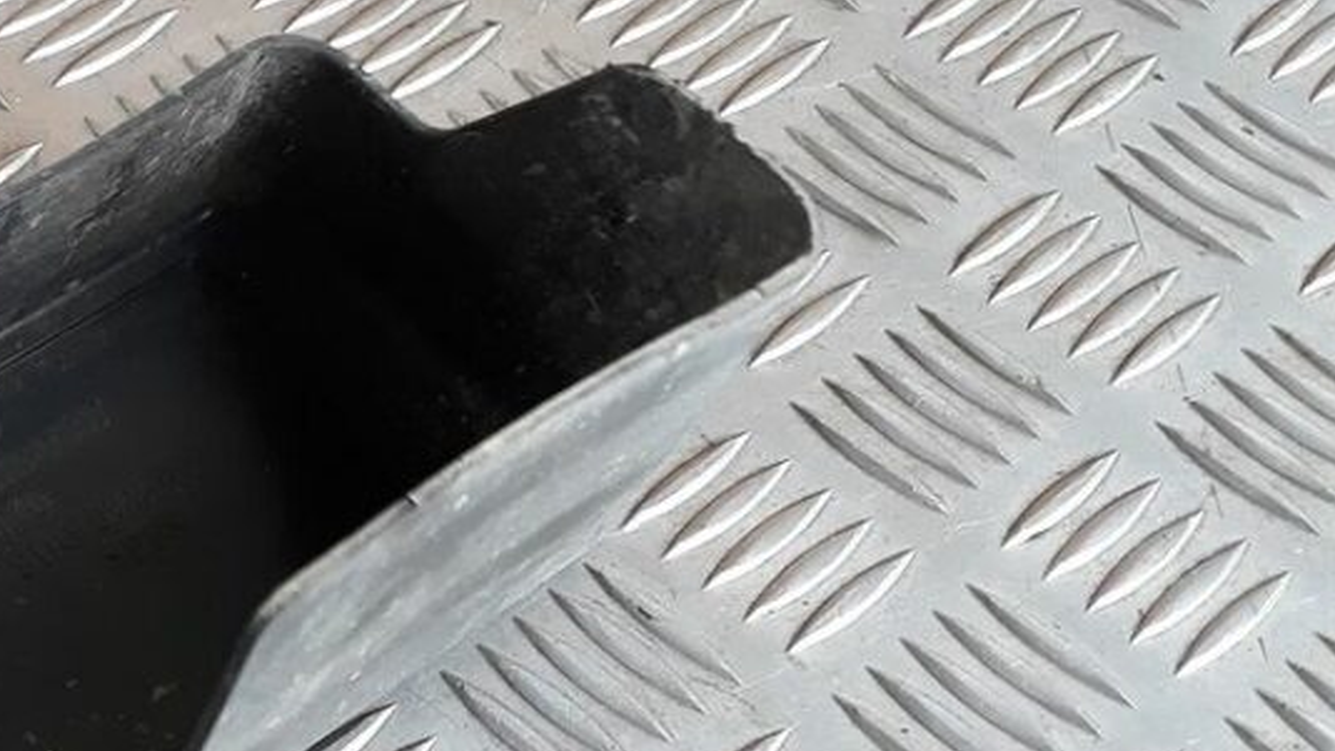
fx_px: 2726
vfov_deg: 15.6
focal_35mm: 77
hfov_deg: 25.5
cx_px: -127
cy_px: 584
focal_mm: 3.6
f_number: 1.9
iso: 64
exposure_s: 1/33
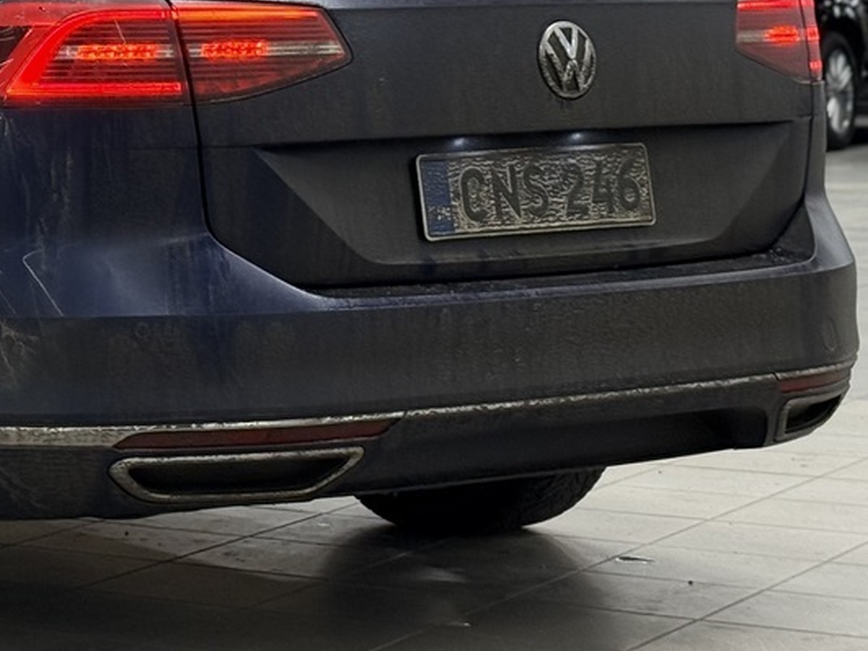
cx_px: -132
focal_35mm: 130
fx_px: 3260
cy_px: 62
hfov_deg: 14.7
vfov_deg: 11.3
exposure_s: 1/80
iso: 200
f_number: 1.78
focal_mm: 6.76
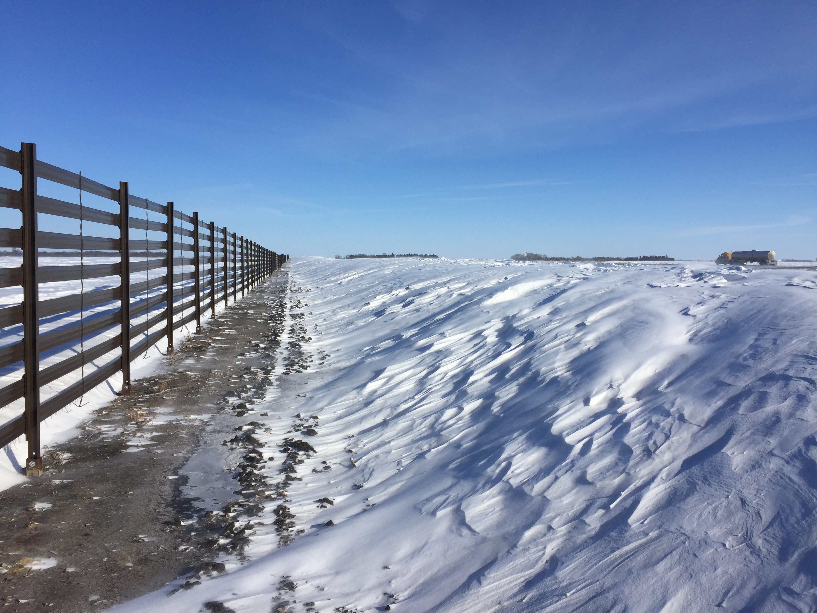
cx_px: 408
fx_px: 684
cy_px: 306
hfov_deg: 61.7
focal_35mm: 29
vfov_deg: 48.2
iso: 32
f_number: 2.2
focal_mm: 4.15
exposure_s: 1/5650
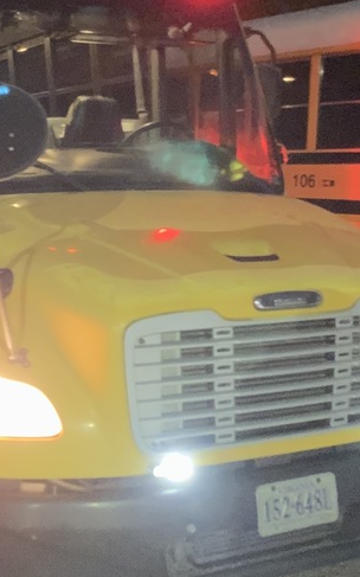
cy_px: 286
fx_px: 911
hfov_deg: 22.0
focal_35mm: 58
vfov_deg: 35.1
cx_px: 65
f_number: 1.8
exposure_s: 1/14
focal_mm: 4.25
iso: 2000
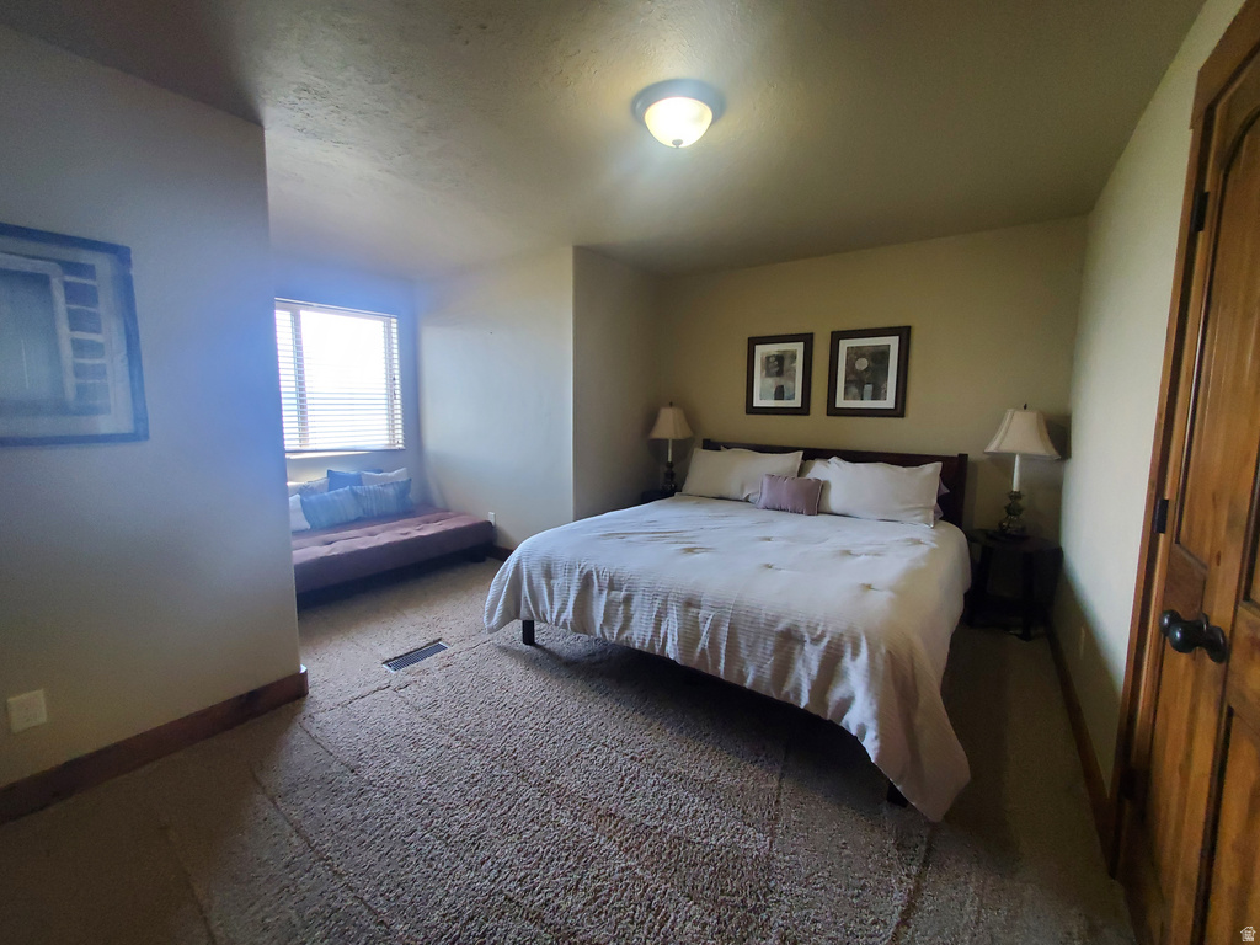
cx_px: 630
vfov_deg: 89.9
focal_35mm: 13
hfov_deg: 106.2
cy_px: 472
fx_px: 473
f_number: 2.2
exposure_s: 1/60
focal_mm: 1.8
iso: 320
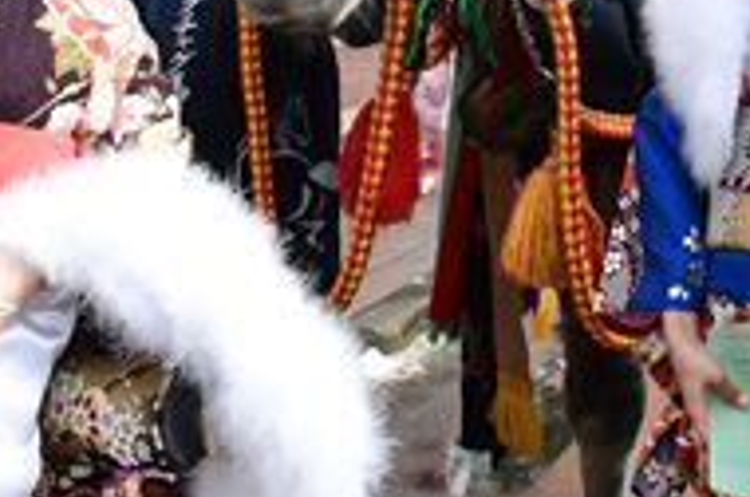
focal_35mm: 87
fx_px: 1809
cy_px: -34
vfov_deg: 15.3
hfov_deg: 22.9
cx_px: 663
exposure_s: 1/100
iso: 160
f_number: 8
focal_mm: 22
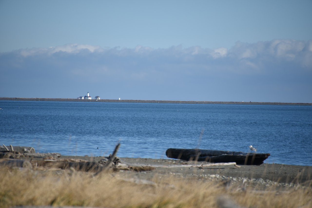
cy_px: 104
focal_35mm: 300
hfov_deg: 6.9
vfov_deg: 4.6
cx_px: 156
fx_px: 2600
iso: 100
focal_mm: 300
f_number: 6.3
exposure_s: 1/640
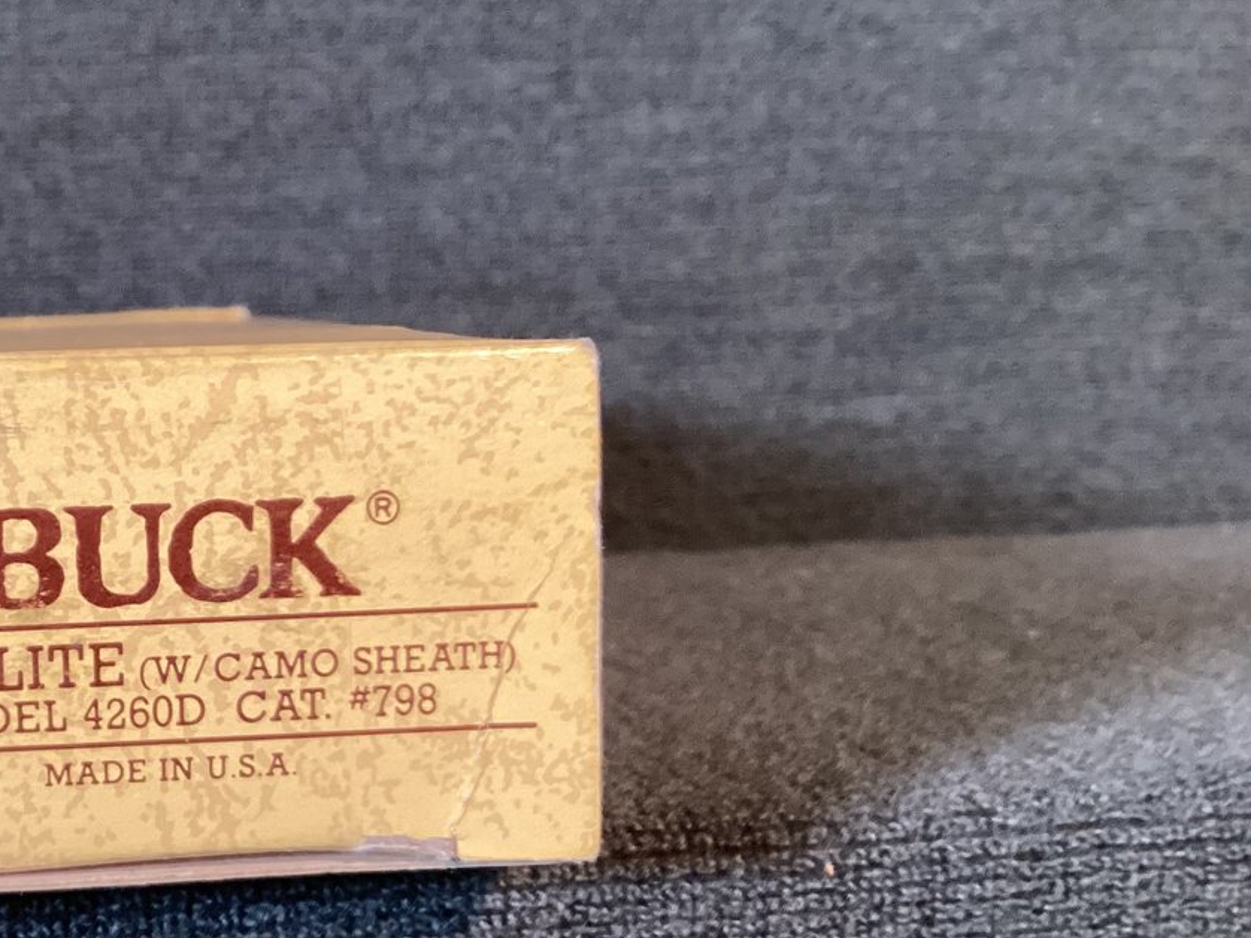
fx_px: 2023
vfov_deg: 25.9
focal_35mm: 56
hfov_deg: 32.7
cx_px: 135
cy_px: 637
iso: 250
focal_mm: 3.3
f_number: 2.4
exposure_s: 1/60
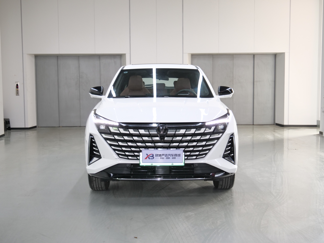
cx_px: 162
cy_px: 122
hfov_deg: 41.2
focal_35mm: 46
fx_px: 431
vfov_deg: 31.5
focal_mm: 23
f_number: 4.3
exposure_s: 1/40
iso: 800
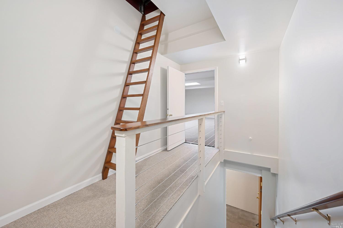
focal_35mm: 14
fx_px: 133
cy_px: 114
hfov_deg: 104.3
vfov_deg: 81.2
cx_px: 172
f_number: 8
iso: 100
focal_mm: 14
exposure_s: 1.6
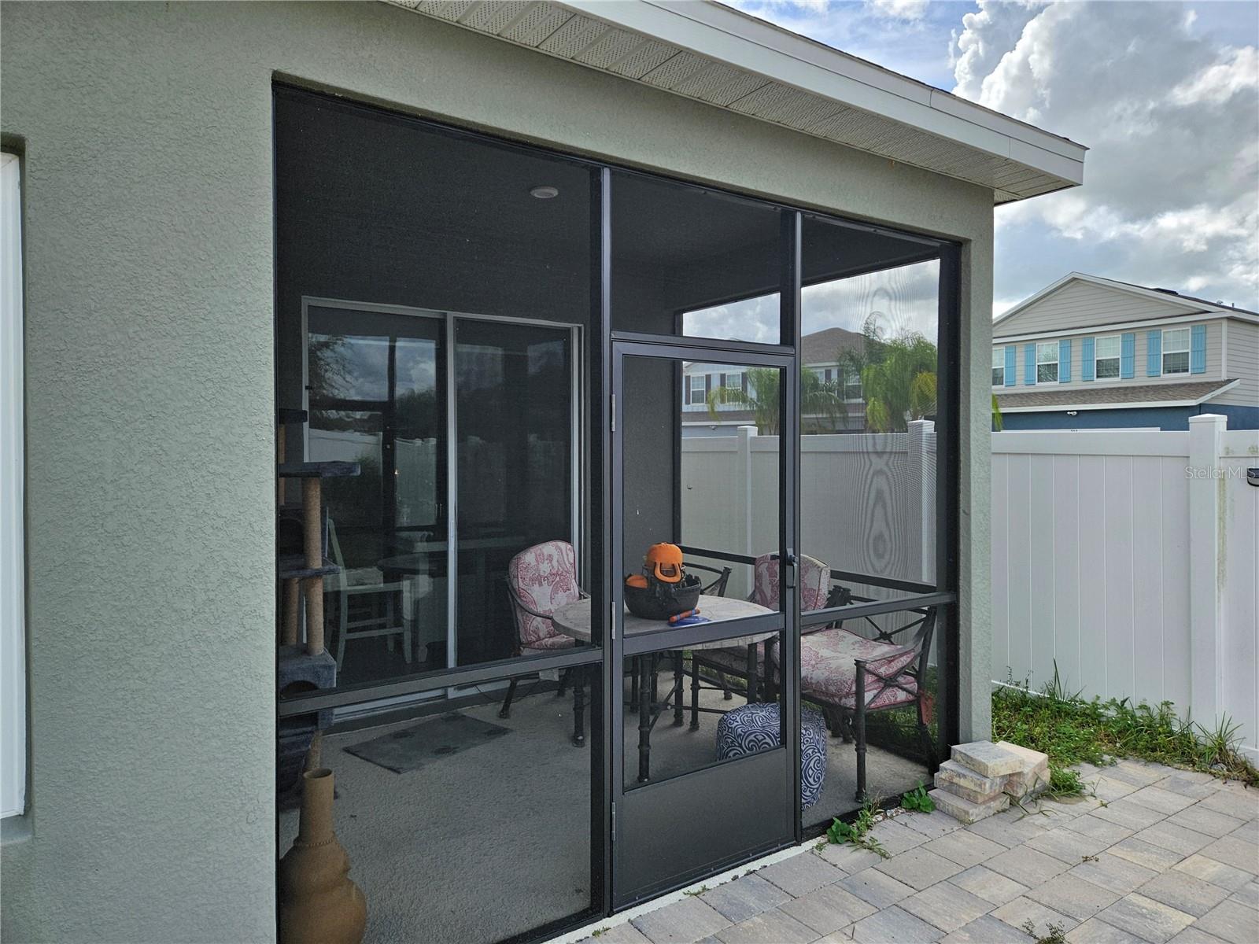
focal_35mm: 23
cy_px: 472
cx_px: 630
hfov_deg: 73.9
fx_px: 837
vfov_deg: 58.9
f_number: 1.8
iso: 64
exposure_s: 1/2000
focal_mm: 5.4
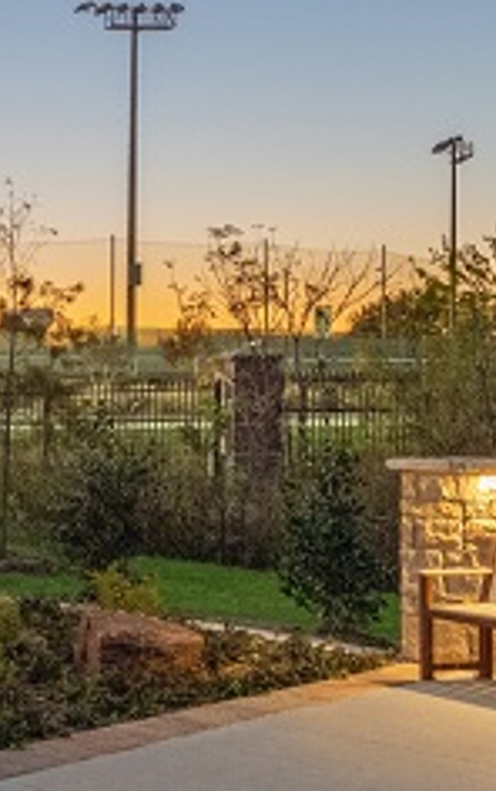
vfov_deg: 33.4
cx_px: -504
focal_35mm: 61
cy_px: 411
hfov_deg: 16.3
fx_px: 1316
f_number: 11
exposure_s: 1/1.67
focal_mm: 14
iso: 1600
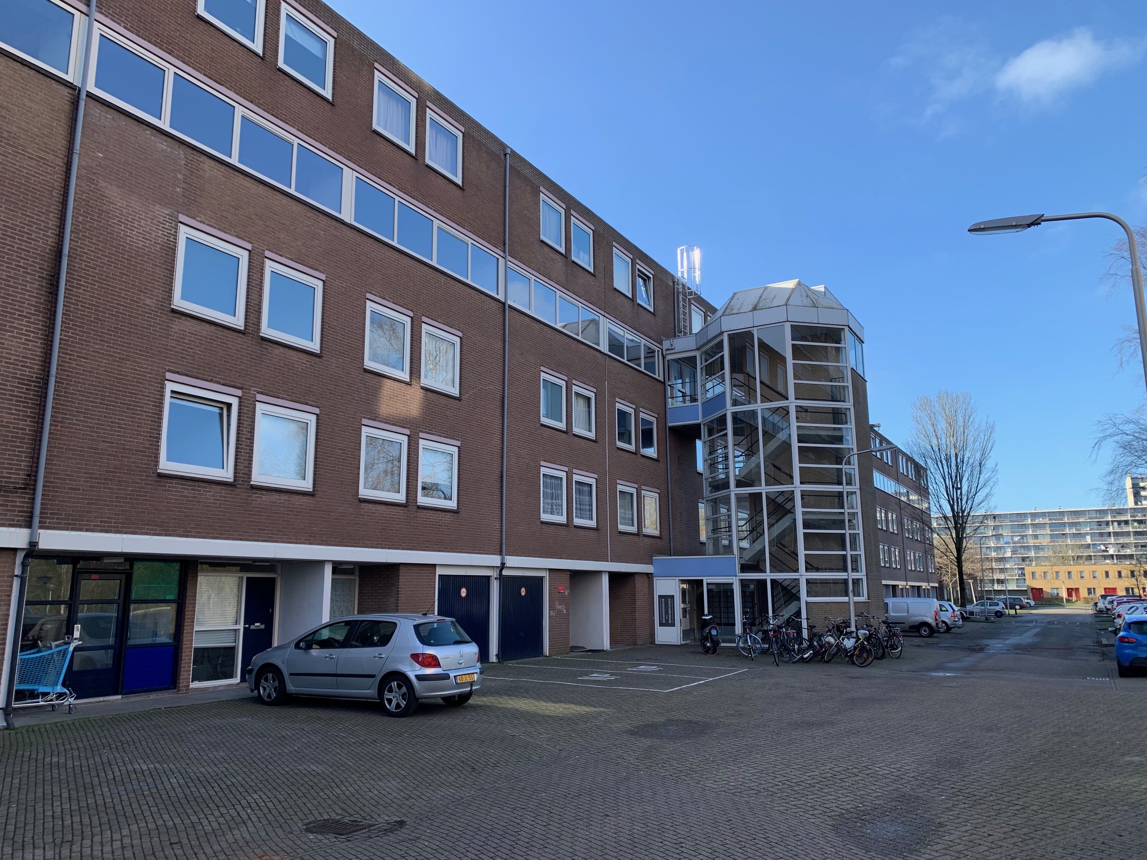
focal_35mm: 26
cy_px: 430
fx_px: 862
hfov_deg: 67.3
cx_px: 574
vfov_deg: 53.1
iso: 25
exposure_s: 1/546
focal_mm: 4.25
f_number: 1.8
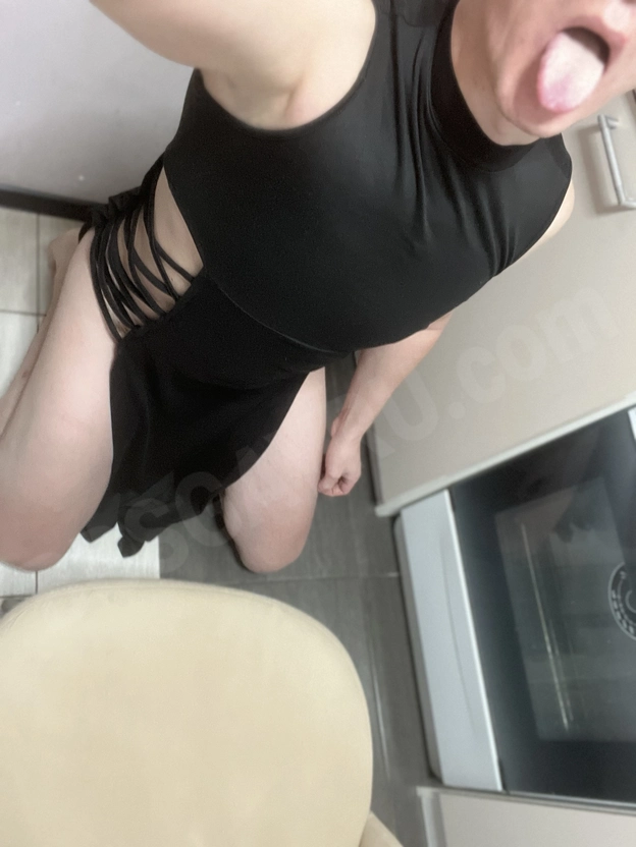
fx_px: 735
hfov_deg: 46.8
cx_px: 318
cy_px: 424
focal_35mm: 30
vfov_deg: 60.0
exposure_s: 1/33
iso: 400
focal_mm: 2.71
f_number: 2.2
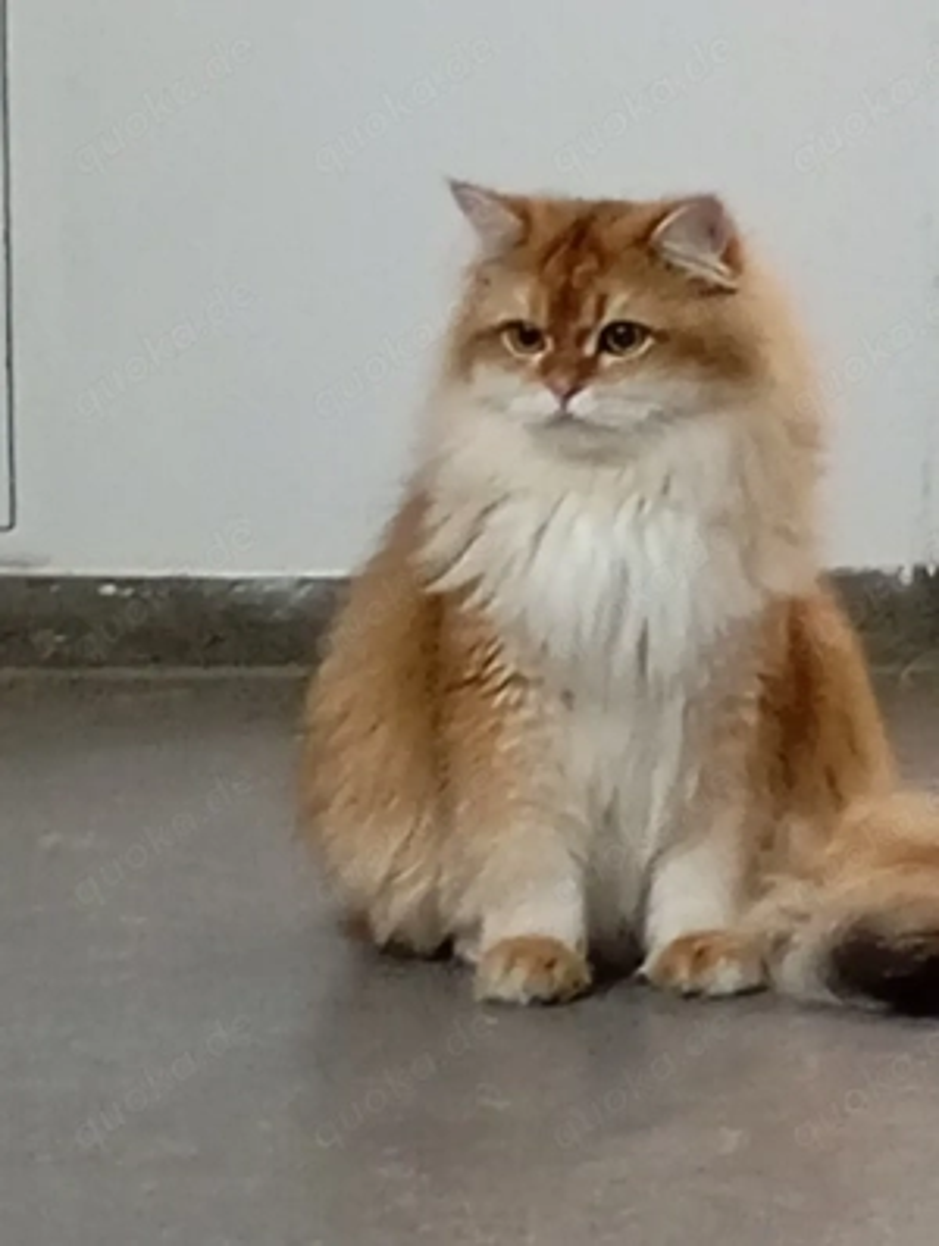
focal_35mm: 203
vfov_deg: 9.7
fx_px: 7319
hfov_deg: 7.3
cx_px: 470
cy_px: 623
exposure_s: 1/20
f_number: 1.8
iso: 2548
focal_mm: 4.27
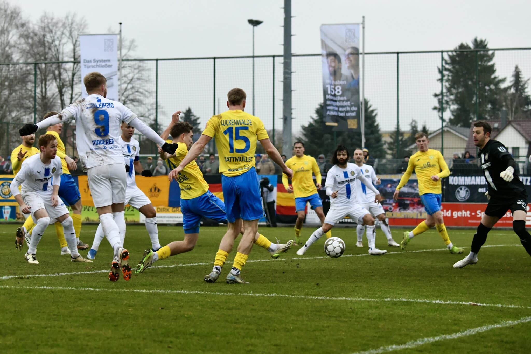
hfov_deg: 20.0
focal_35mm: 102
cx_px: 266
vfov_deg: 13.4
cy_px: 177
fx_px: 1504
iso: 8000
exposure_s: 1/1600
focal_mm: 102
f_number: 4.8
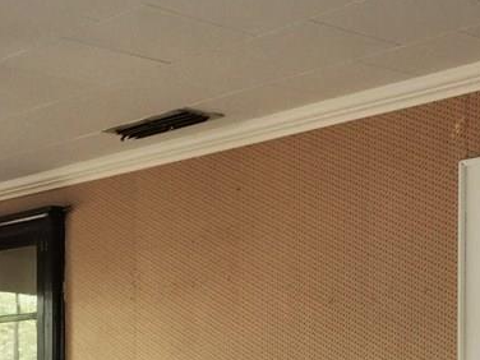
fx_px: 1095
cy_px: 425
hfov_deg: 24.7
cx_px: 283
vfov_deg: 17.8
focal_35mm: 79
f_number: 2.2
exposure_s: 1/15
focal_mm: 4.15
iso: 50
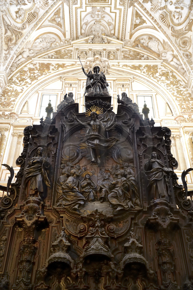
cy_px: 145
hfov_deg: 33.3
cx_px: 96
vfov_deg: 48.5
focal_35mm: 40
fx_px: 322
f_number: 3.5
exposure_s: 1/60
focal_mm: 40
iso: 1600
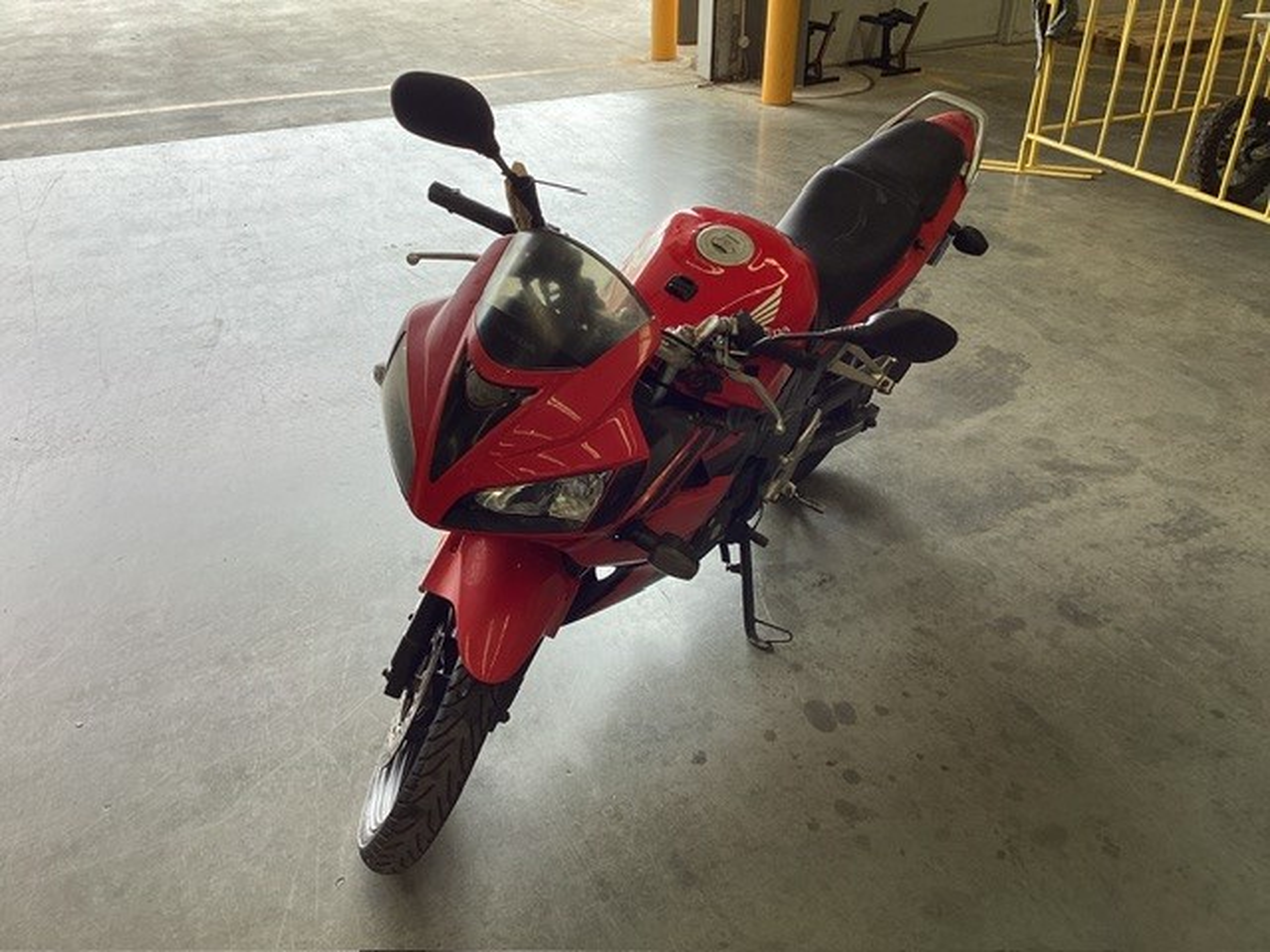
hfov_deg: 58.4
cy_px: 476
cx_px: 635
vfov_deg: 45.4
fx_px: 1137
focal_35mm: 31
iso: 25
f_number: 2.4
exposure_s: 1/105
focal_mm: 3.3
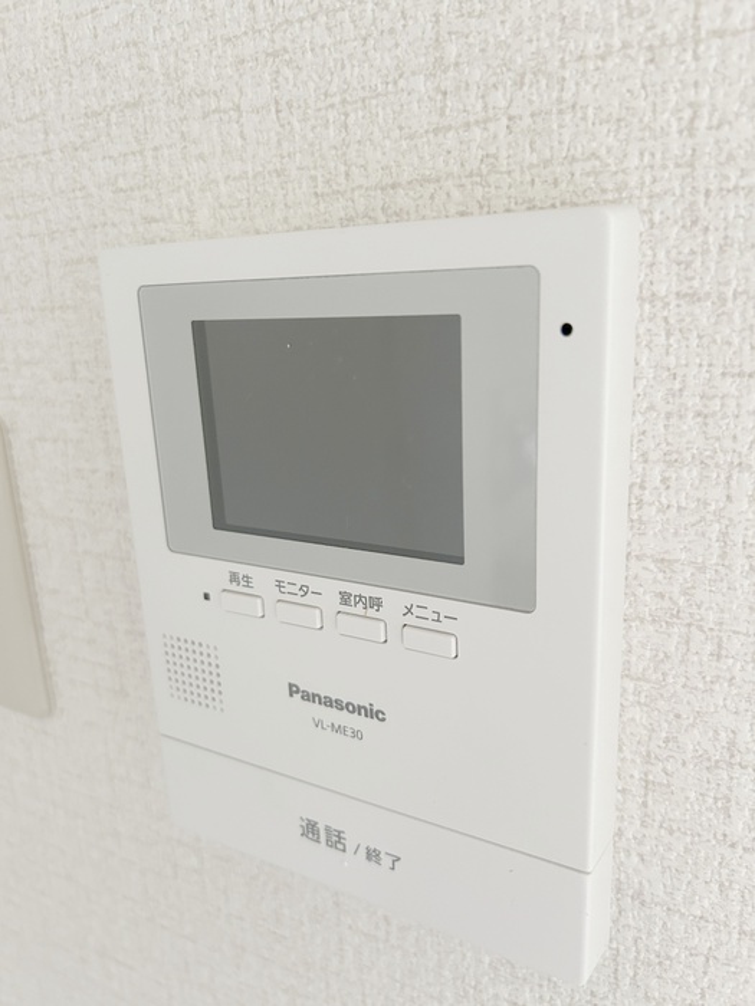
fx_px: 756
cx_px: 378
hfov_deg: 53.1
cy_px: 503
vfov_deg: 67.3
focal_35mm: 26
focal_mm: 5.7
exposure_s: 1/60
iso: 400
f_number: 1.5
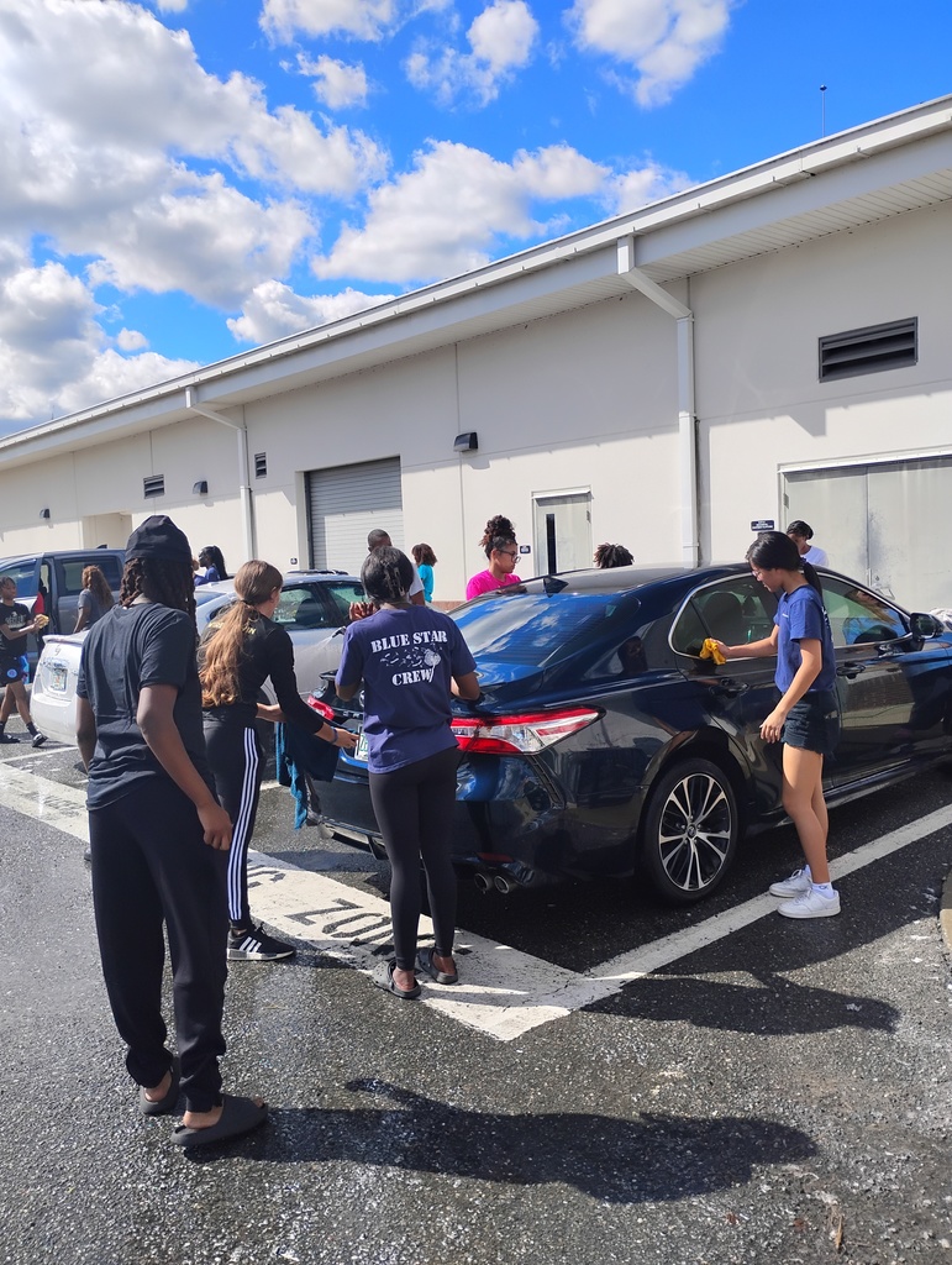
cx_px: 476
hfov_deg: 49.9
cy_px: 632
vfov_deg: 63.4
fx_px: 1024
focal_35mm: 28
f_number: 1.8
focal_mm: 4.26
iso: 100
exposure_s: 1/996
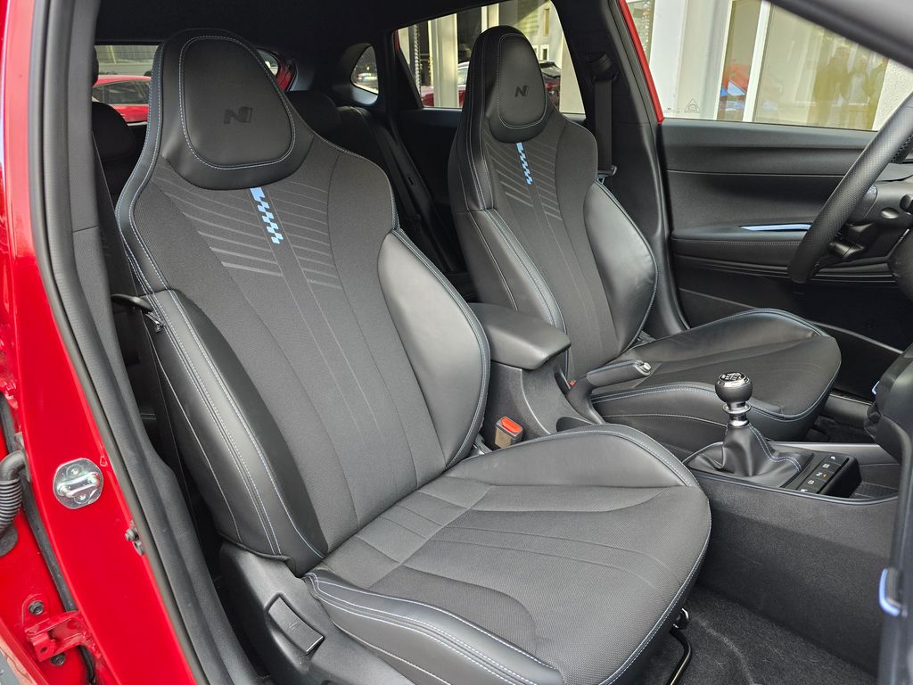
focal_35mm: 23
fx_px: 607
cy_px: 342
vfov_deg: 58.9
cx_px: 456
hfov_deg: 73.9
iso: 200
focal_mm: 6.3
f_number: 1.7
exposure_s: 1/180
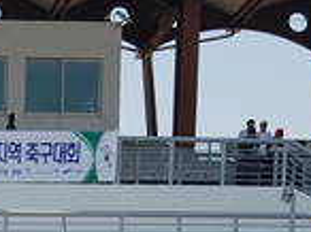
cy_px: 481
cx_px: -124
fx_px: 1040
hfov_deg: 15.9
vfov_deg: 11.4
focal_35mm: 116
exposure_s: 1/1336
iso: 40
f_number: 1.7
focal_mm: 4.2
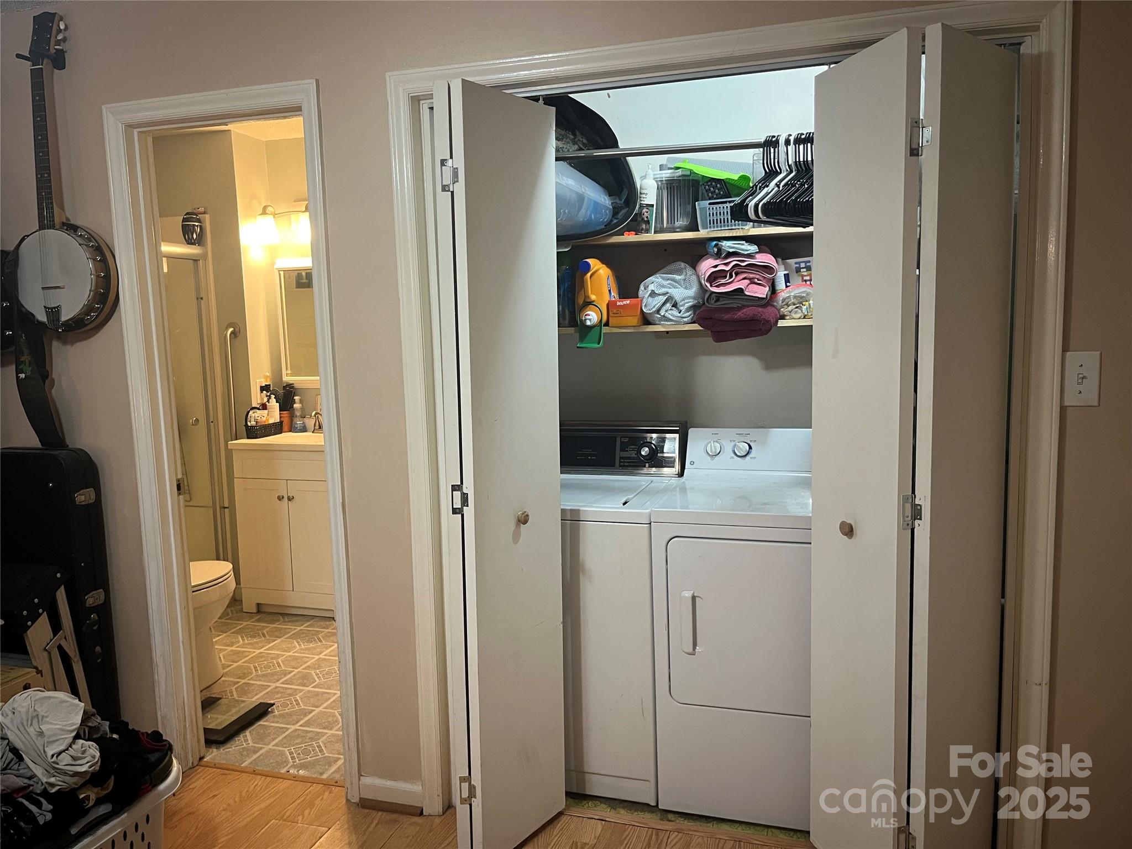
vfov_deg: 53.1
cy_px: 424
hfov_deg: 67.3
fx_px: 850
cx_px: 566
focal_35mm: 26
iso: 250
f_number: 1.6
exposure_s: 1/60
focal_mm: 5.1
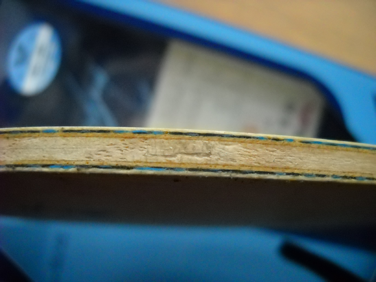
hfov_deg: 45.8
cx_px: 188
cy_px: 141
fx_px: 445
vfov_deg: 35.1
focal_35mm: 41
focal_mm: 6.72
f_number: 3.1
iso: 800
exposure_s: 1/176
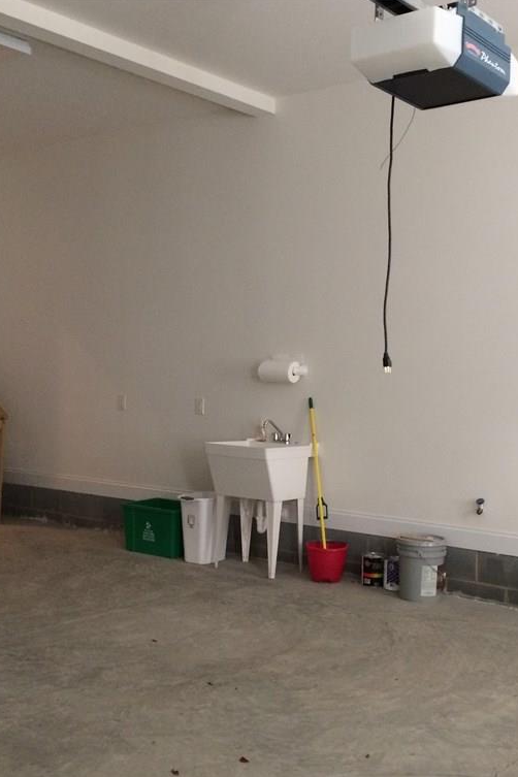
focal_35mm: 41
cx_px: 318
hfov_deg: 32.5
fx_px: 885
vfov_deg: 47.4
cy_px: 391
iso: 200
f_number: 2.2
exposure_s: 1/30
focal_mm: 4.15
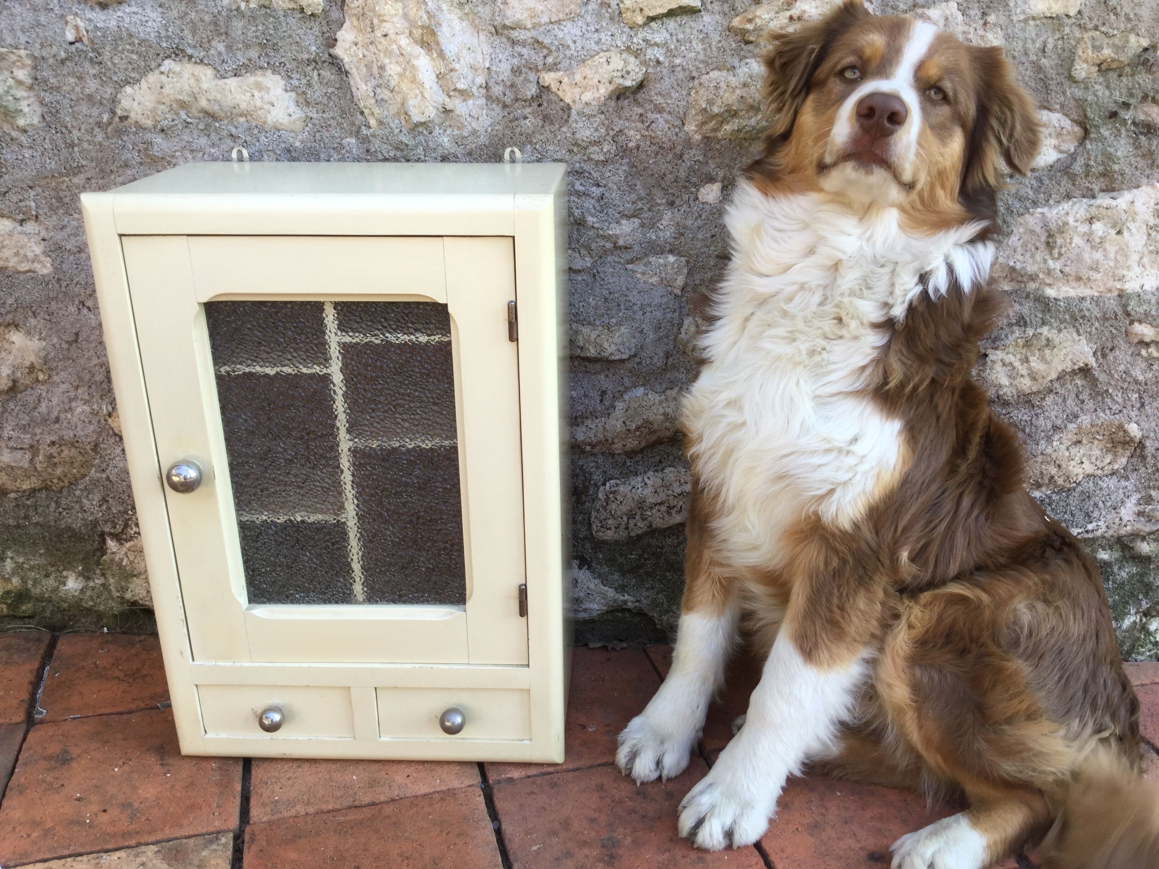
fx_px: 1038
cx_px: 580
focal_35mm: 31
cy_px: 434
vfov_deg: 45.4
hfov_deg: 58.4
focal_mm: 3.3
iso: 25
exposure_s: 1/110
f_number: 2.4
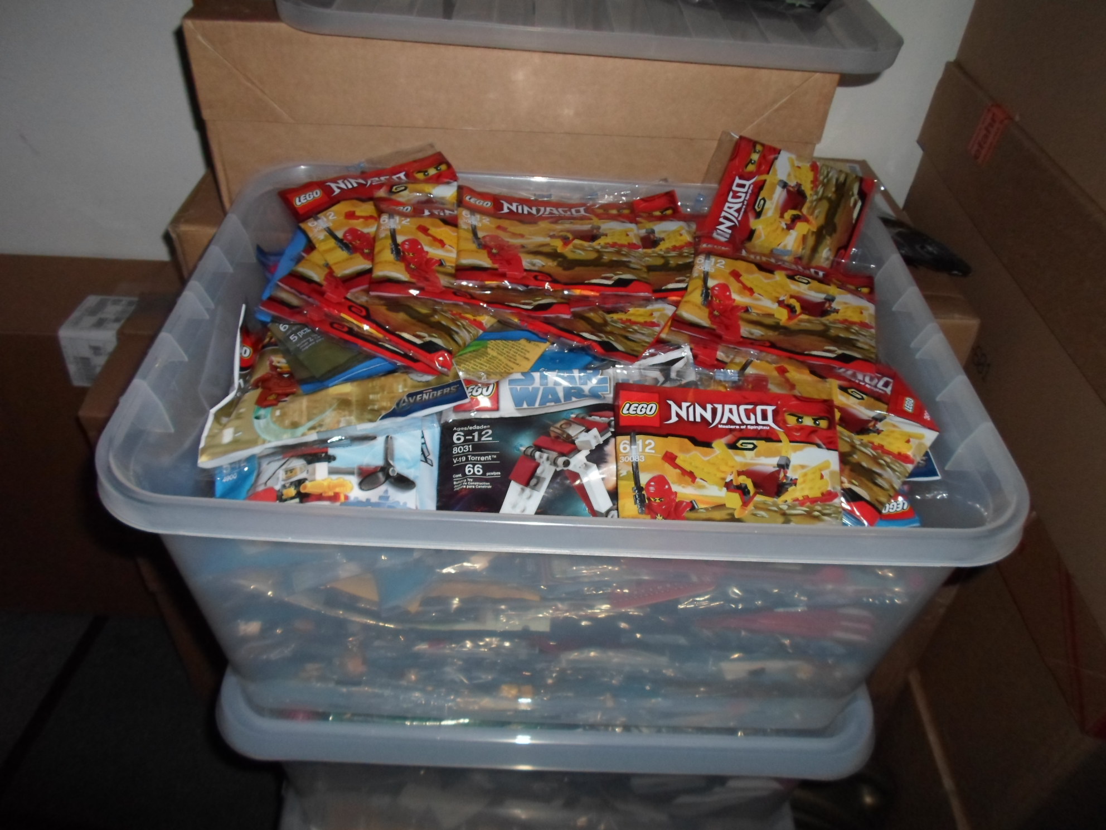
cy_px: 415
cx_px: 553
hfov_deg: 69.4
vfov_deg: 54.9
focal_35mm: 25
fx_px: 799
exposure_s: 1/30
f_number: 9.2
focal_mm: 4.5
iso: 320
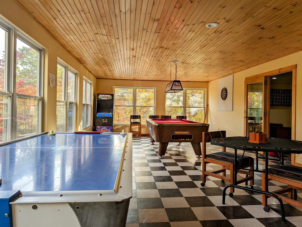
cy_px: 114
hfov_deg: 71.5
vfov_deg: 56.9
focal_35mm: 24
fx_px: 210
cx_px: 151
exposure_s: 1/114
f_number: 1.68
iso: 23
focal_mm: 6.9
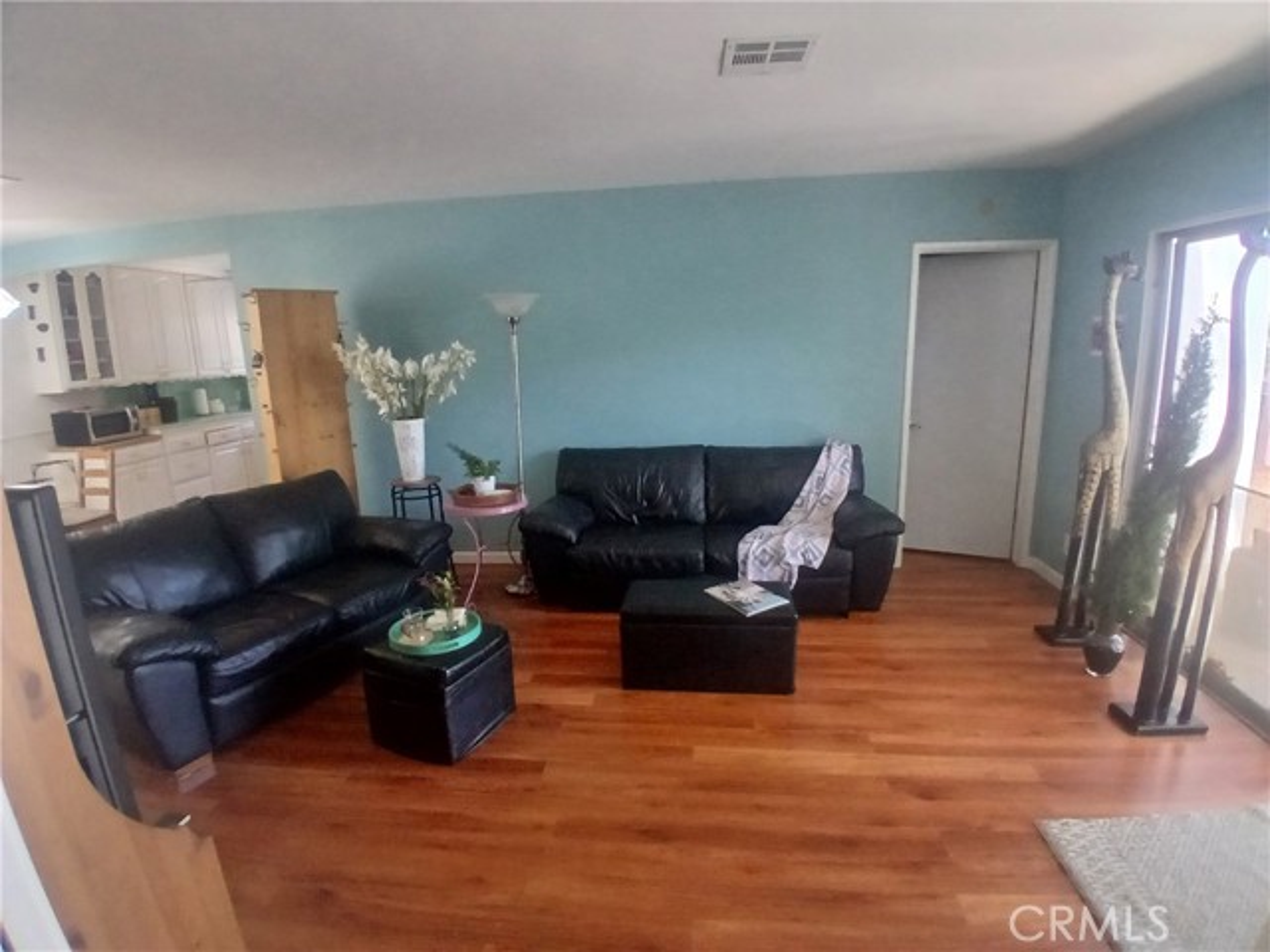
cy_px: 476
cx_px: 635
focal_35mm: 17
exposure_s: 1/30
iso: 400
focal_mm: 1.4
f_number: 2.2
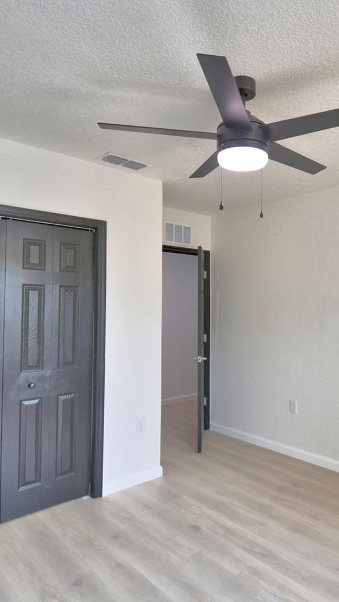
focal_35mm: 24
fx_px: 383
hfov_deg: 46.0
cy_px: 301
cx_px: 254
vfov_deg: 76.3
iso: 250
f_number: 4.5
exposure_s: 1/125
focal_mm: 10
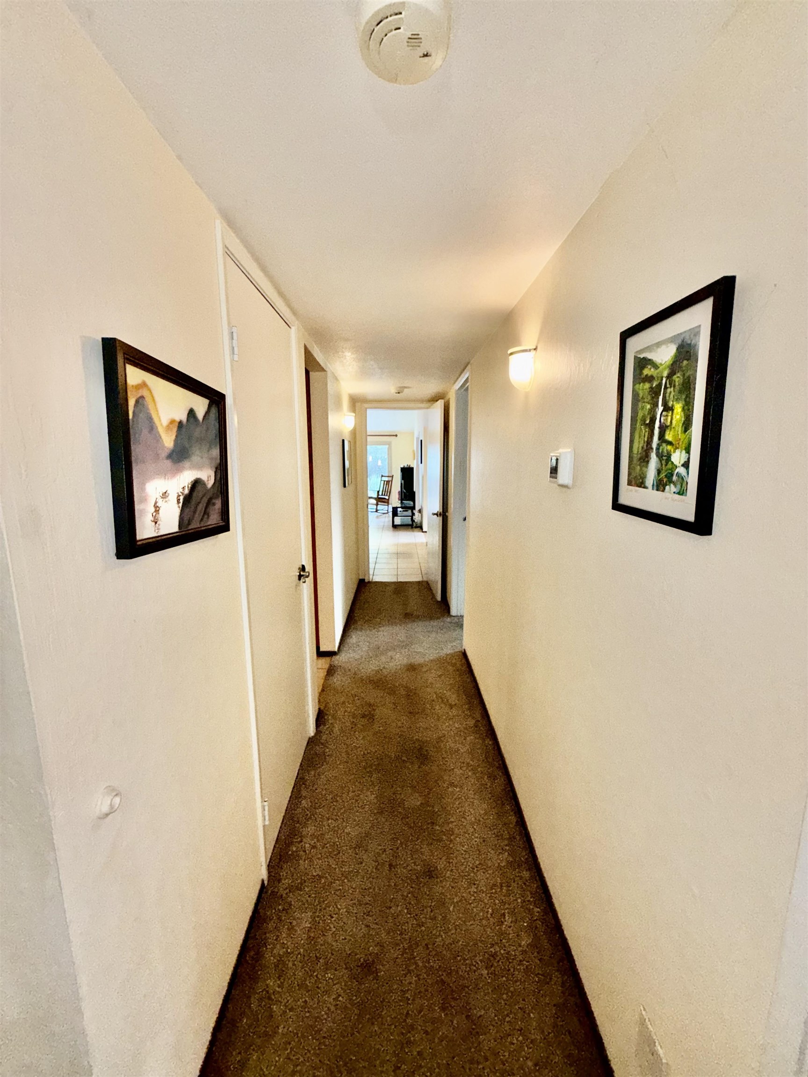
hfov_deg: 85.7
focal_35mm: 14
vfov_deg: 102.1
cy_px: 538
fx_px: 436
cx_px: 404
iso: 100
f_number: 2.2
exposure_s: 1/120
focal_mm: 2.22
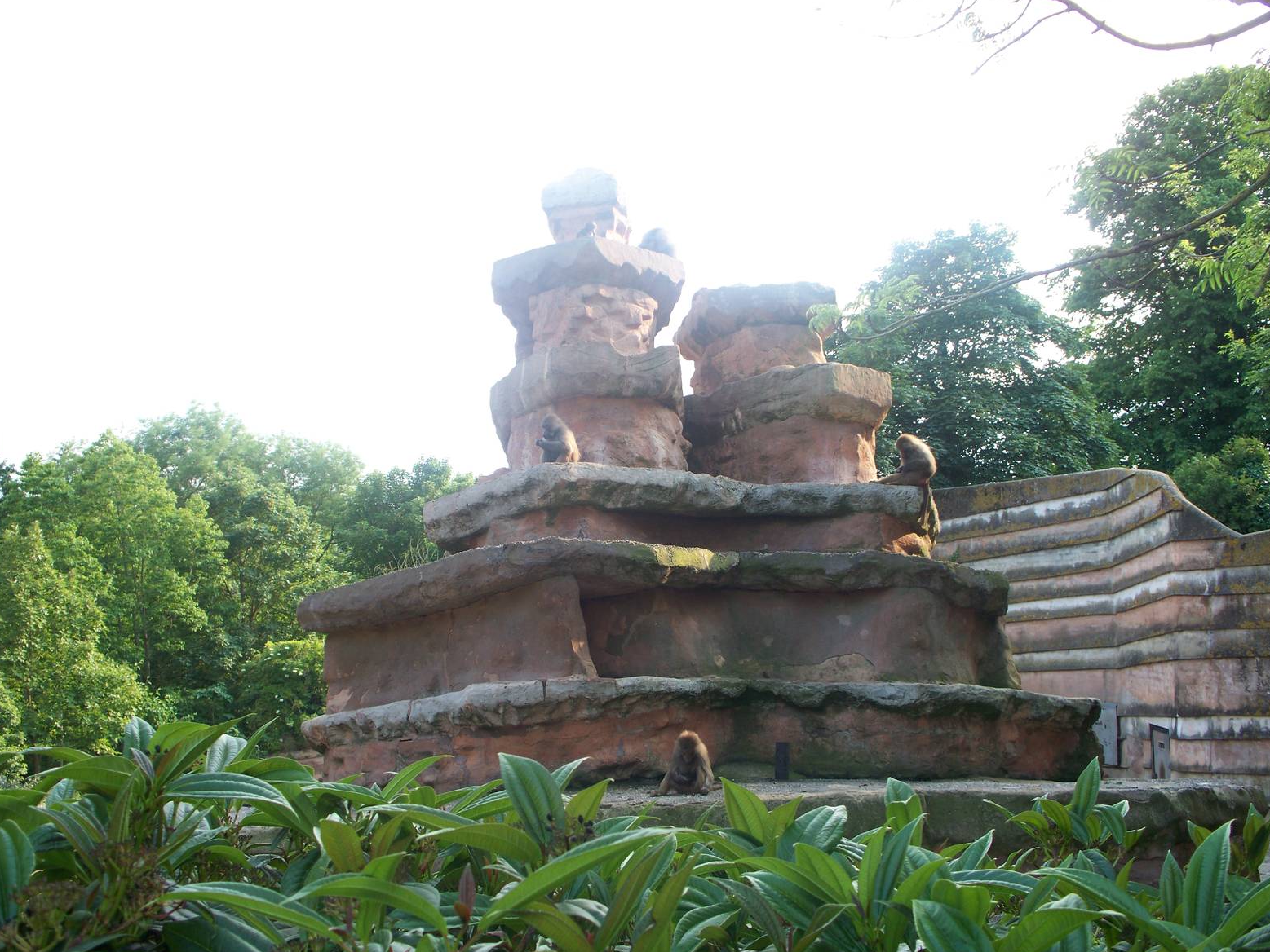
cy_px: 484
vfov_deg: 38.7
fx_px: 1358
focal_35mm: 37
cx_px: 630
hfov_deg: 50.1
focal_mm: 7.54
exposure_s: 1/125
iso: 64
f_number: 2.8
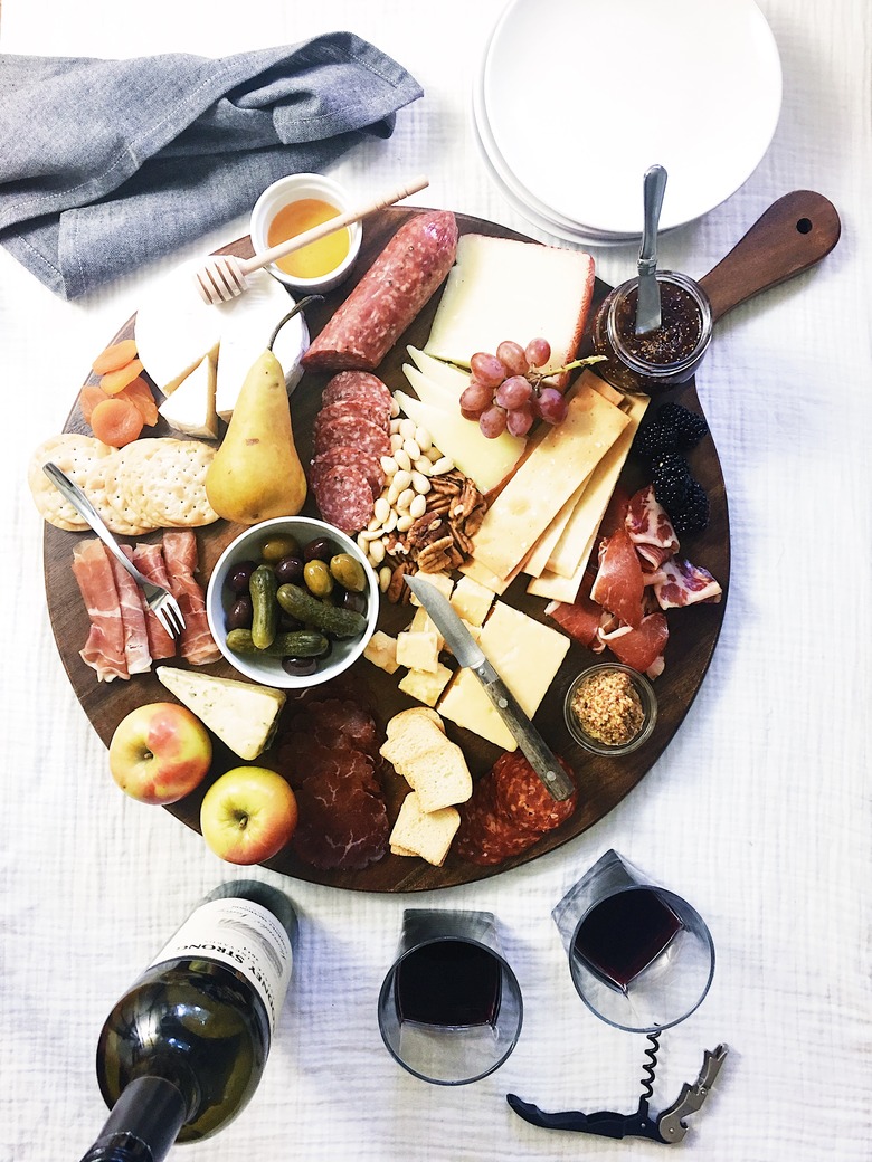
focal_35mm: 29
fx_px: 974
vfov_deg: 61.7
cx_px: 436
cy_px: 581
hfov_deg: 48.2
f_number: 2.2
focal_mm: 4.15
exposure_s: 1/30
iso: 100
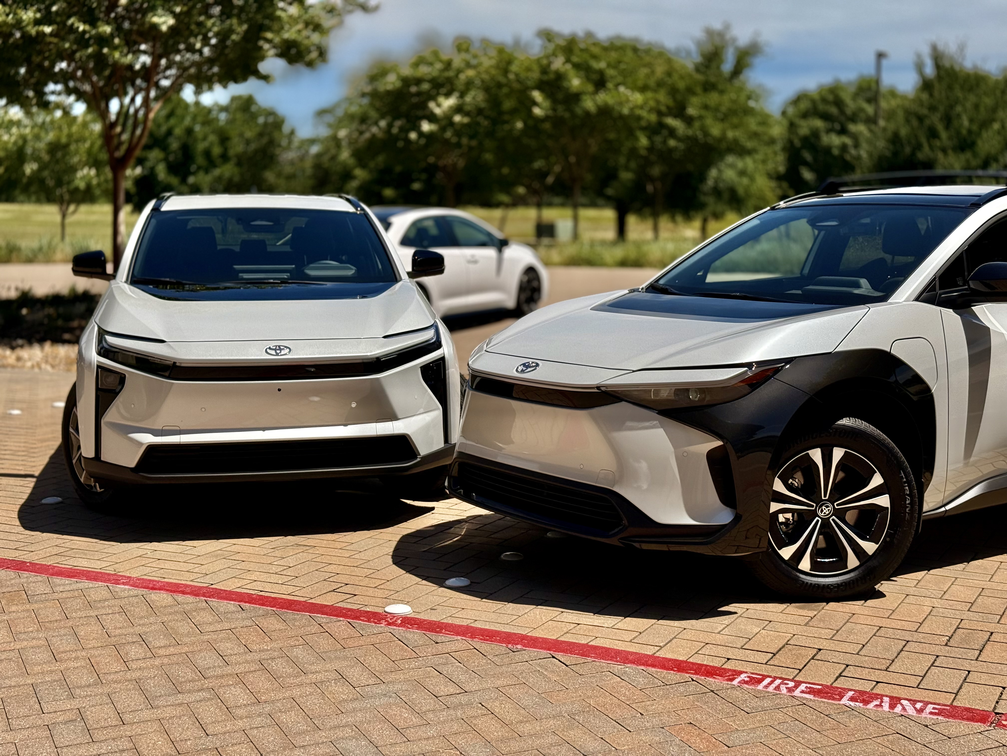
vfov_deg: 30.3
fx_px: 1396
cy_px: 378
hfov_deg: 39.7
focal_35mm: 48
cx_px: 504
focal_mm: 6.76
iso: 100
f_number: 1.78
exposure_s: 1/9901
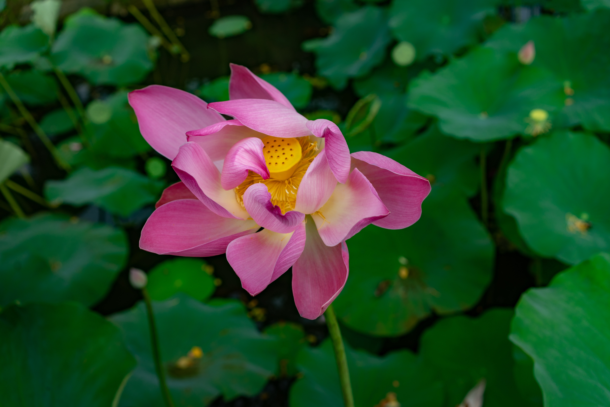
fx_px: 593
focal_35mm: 35
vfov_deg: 37.9
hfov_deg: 54.4
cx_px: 305
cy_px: 204
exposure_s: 1/250
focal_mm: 35
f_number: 5.6
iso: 100
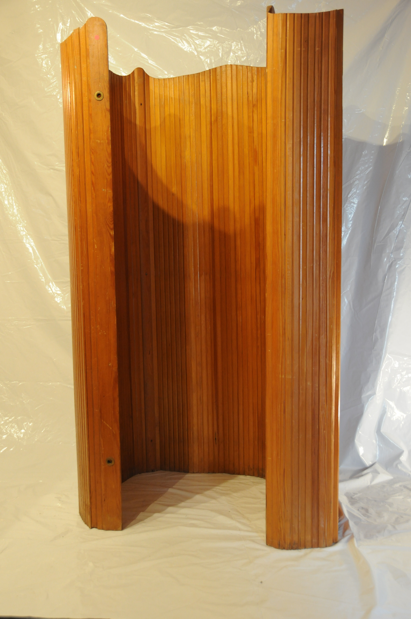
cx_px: 206
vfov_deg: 46.4
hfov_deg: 31.8
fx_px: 721
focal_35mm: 42
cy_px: 310
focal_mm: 28
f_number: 4
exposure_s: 1/20
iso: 800
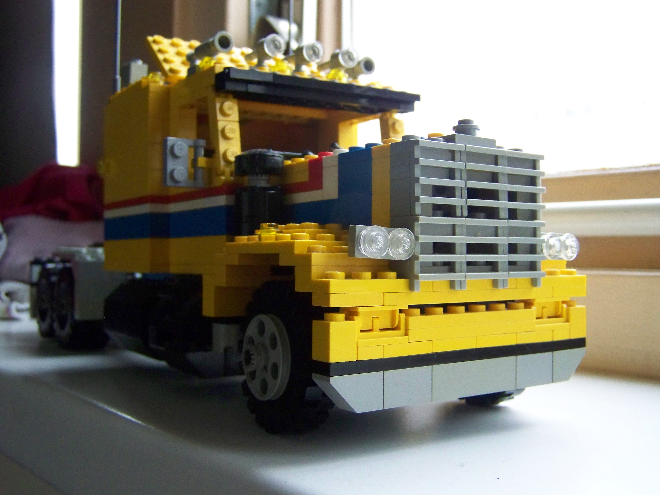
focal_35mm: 38
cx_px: 330
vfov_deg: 37.7
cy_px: 248
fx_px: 725
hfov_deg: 49.0
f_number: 2.8
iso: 320
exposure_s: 1/60
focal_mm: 6.3
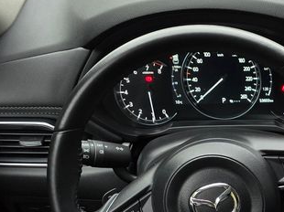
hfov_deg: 23.6
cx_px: 333
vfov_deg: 18.3
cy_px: 256
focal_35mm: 76
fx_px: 623
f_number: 1.7
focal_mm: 6.3
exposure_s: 1/180
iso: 200
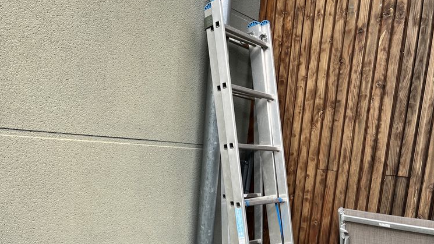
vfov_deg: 29.7
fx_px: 437
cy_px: 228
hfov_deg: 52.8
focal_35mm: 38
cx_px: 218
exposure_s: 1/493
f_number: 1.6
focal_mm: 5.1
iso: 50
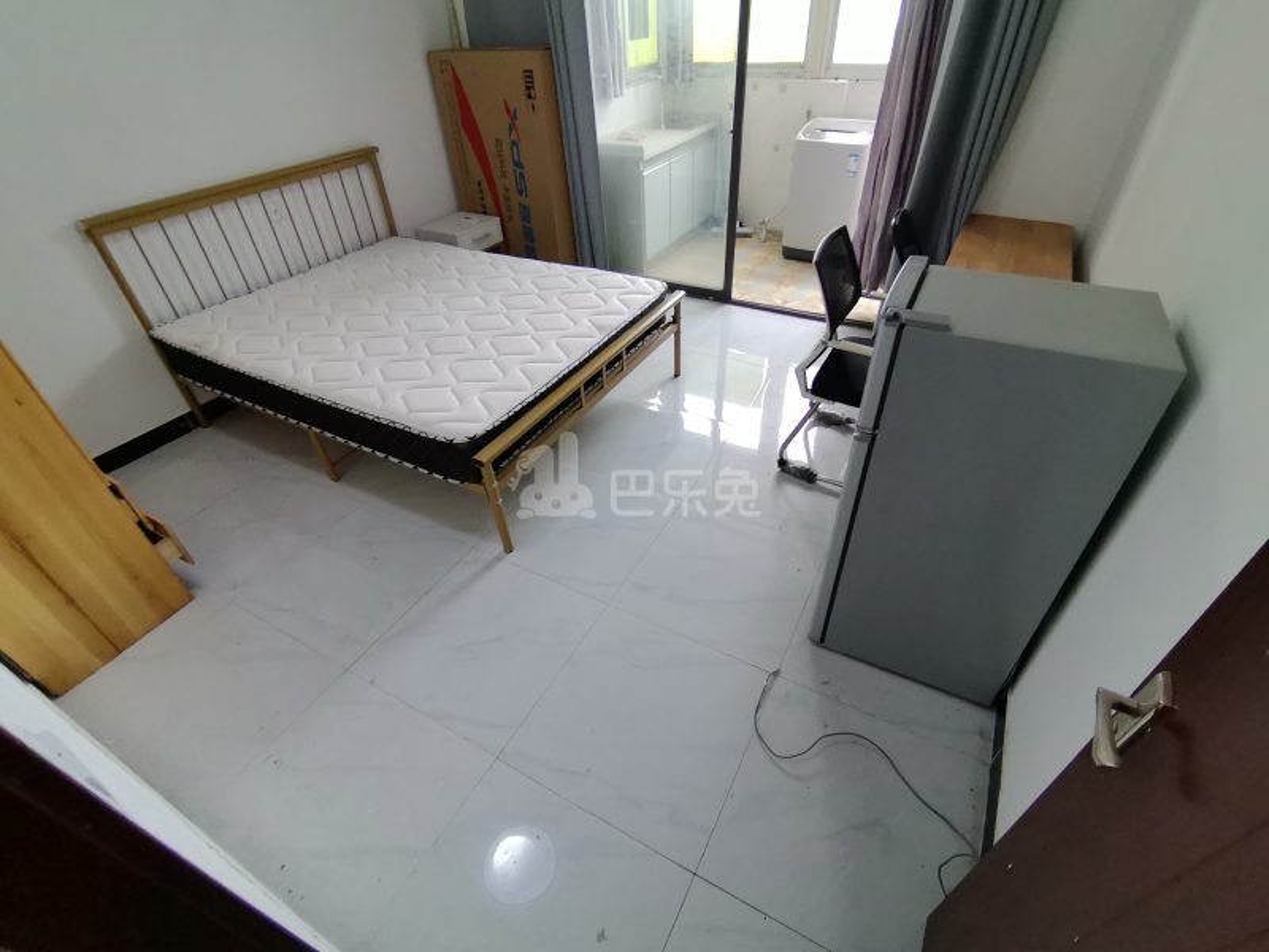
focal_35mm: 16
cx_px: 634
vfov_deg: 78.1
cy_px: 476
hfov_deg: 94.5
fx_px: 587
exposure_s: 1/50
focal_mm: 1.68
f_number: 2.2
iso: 125
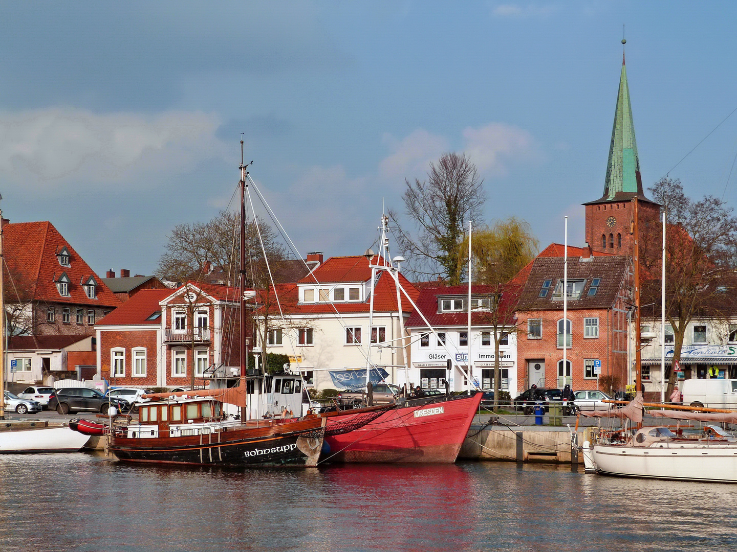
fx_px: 1320
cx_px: 368
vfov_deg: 23.7
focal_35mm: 62
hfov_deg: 31.2
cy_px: 276
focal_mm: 11
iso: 100
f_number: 5
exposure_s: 1/250
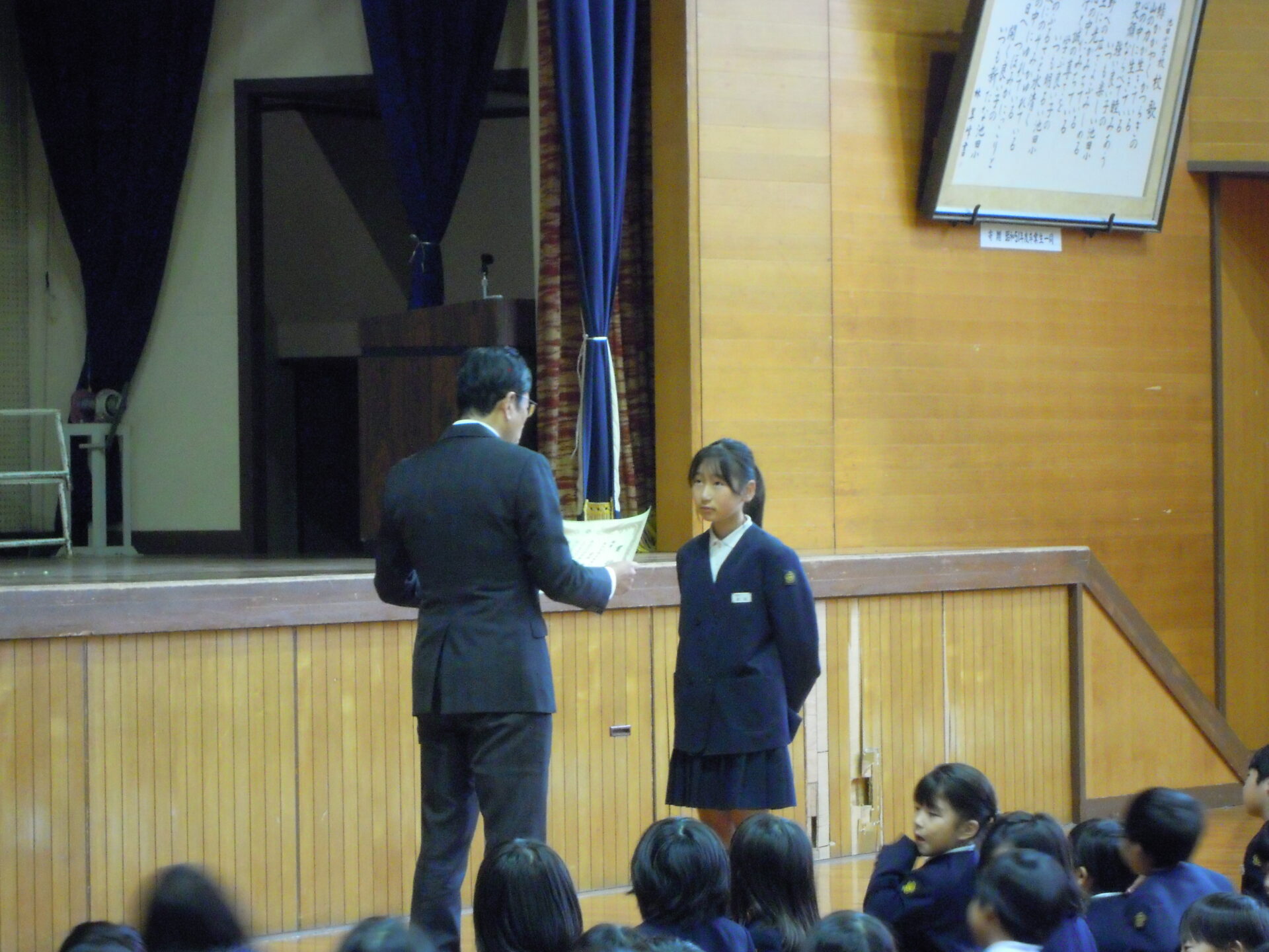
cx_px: 634
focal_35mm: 140
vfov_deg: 10.6
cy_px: 476
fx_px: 5132
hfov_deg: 14.1
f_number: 6.6
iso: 800
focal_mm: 25
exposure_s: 1/8
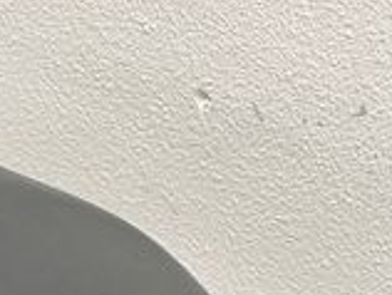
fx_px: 1191
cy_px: 372
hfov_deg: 18.3
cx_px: 20
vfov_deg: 13.7
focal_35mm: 105
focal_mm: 5.1
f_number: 1.6
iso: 100
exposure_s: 1/50
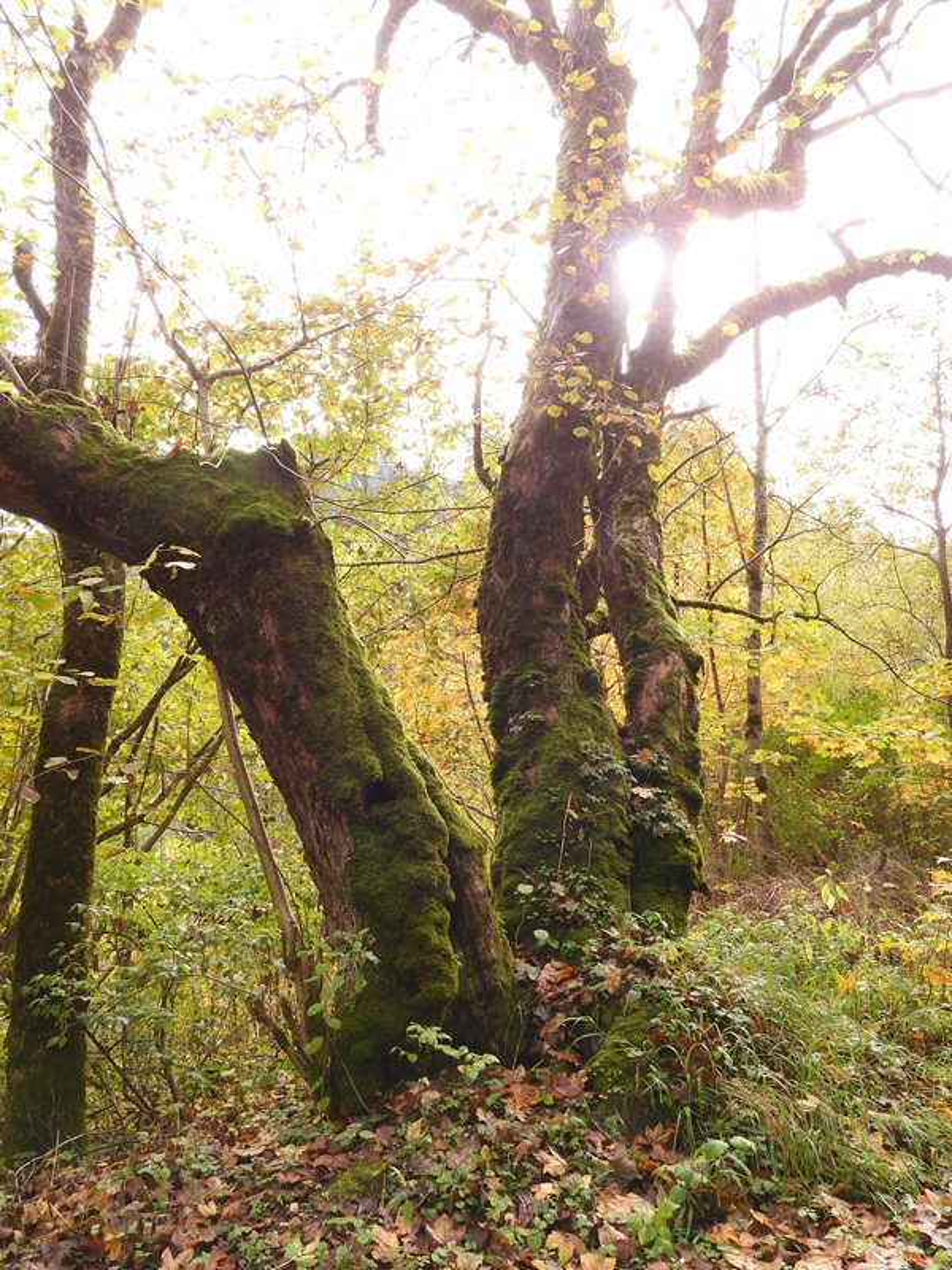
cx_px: 476
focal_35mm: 30
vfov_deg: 60.0
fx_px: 1100
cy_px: 635
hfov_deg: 46.8
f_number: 3.2
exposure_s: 1/160
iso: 100
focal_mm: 5.4
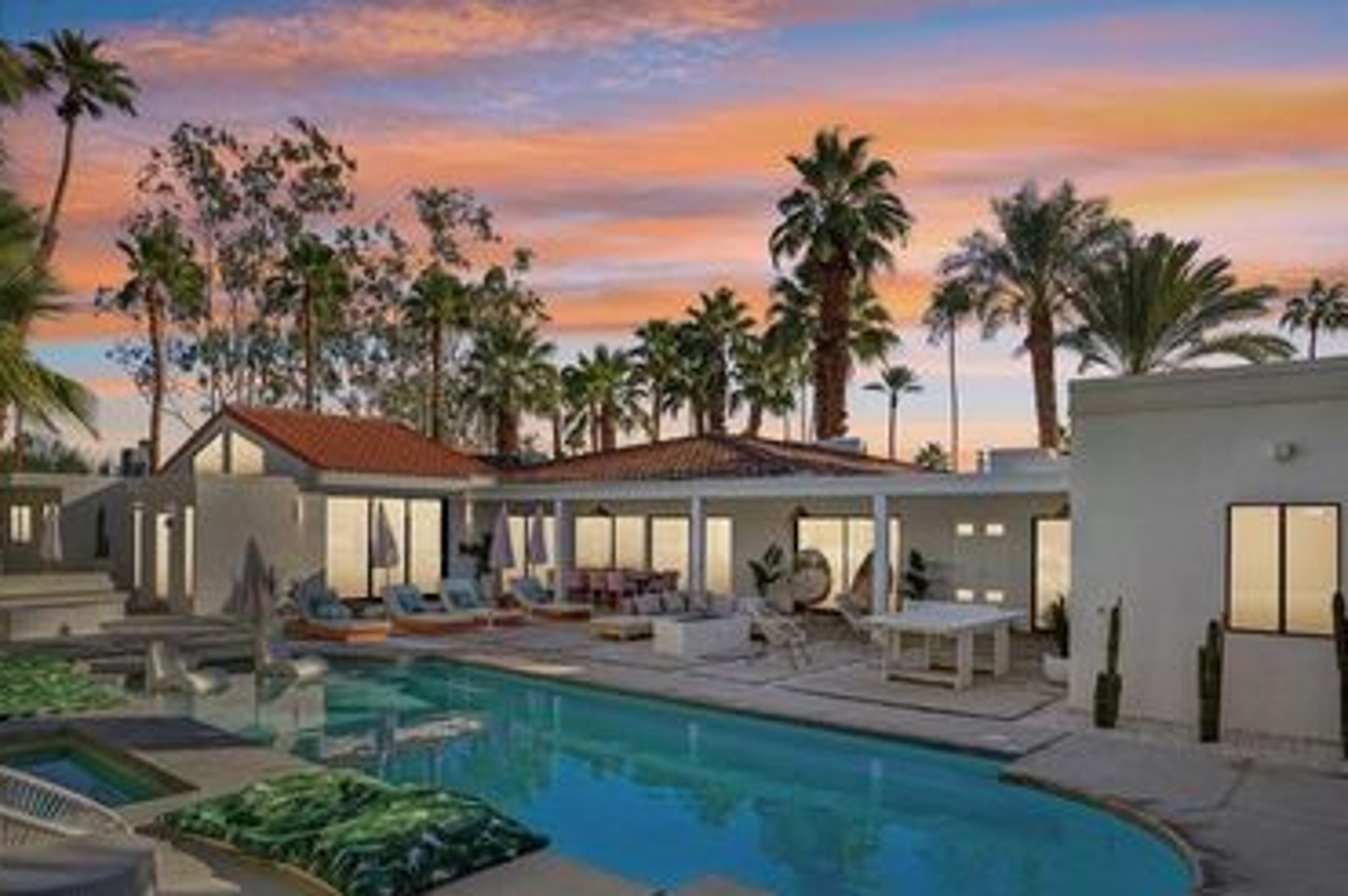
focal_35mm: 23
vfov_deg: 54.8
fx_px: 860
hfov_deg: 76.1
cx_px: 656
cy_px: 519
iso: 100
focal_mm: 17
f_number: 8
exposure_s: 1/160
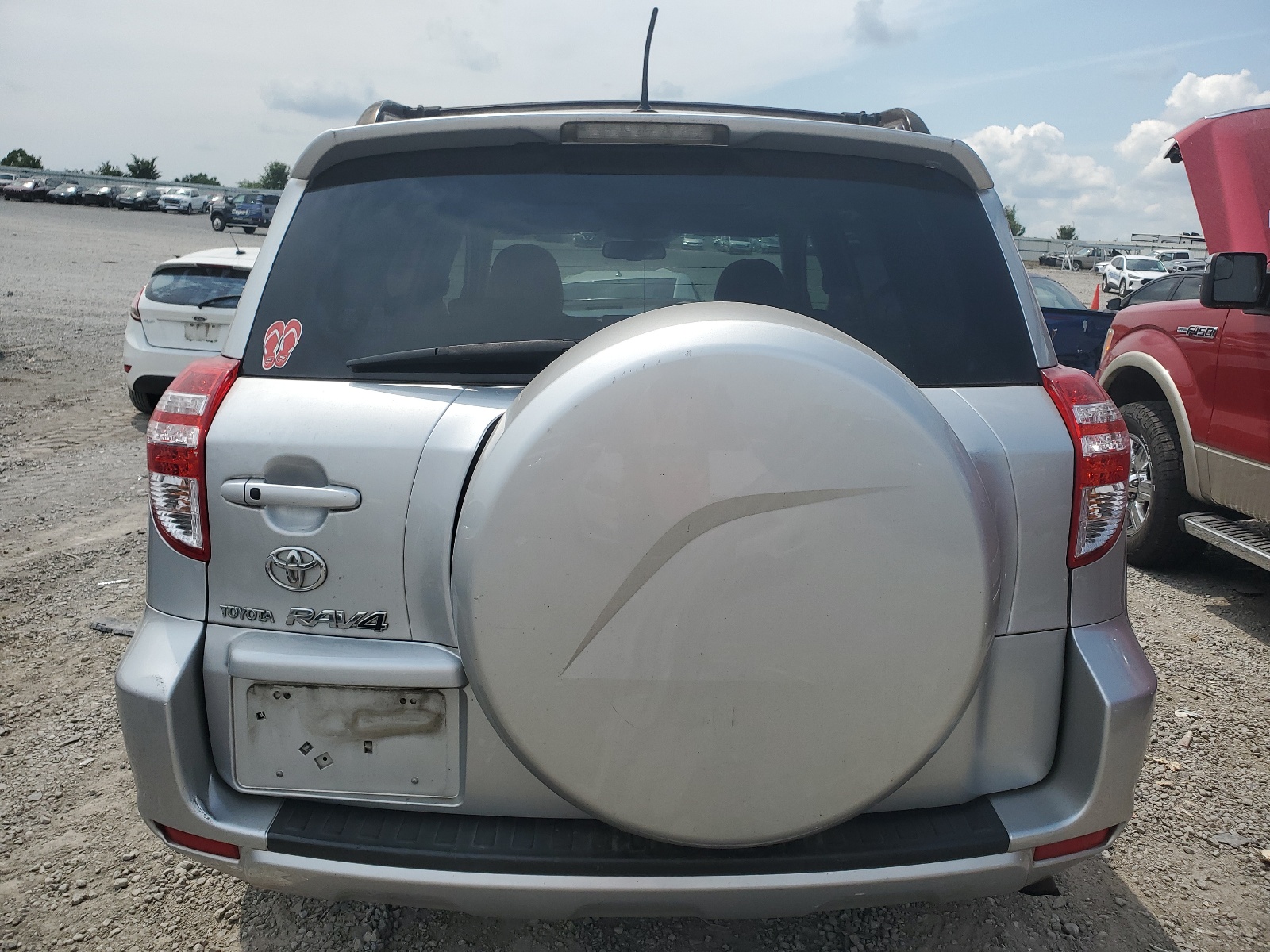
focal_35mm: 26
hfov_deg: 67.3
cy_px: 476
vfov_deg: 53.1
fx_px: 954
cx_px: 635
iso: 50
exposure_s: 1/1667
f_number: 1.5
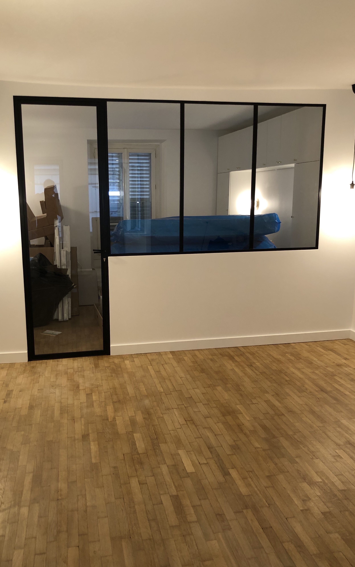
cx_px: 158
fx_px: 464
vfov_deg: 62.9
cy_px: 284
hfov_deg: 41.8
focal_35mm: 30
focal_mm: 4
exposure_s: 1/17
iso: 50
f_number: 1.8
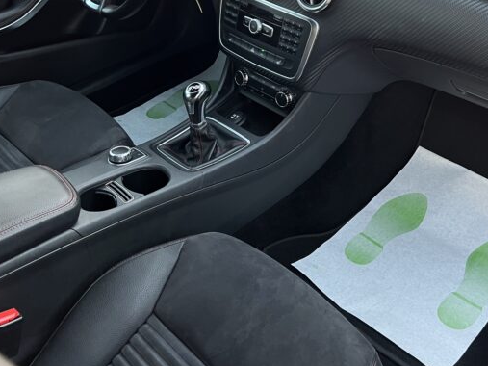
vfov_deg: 34.6
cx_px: 311
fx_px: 578
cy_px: 103
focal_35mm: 41
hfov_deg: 45.3
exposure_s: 1/60
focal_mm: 5.7
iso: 320
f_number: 1.5
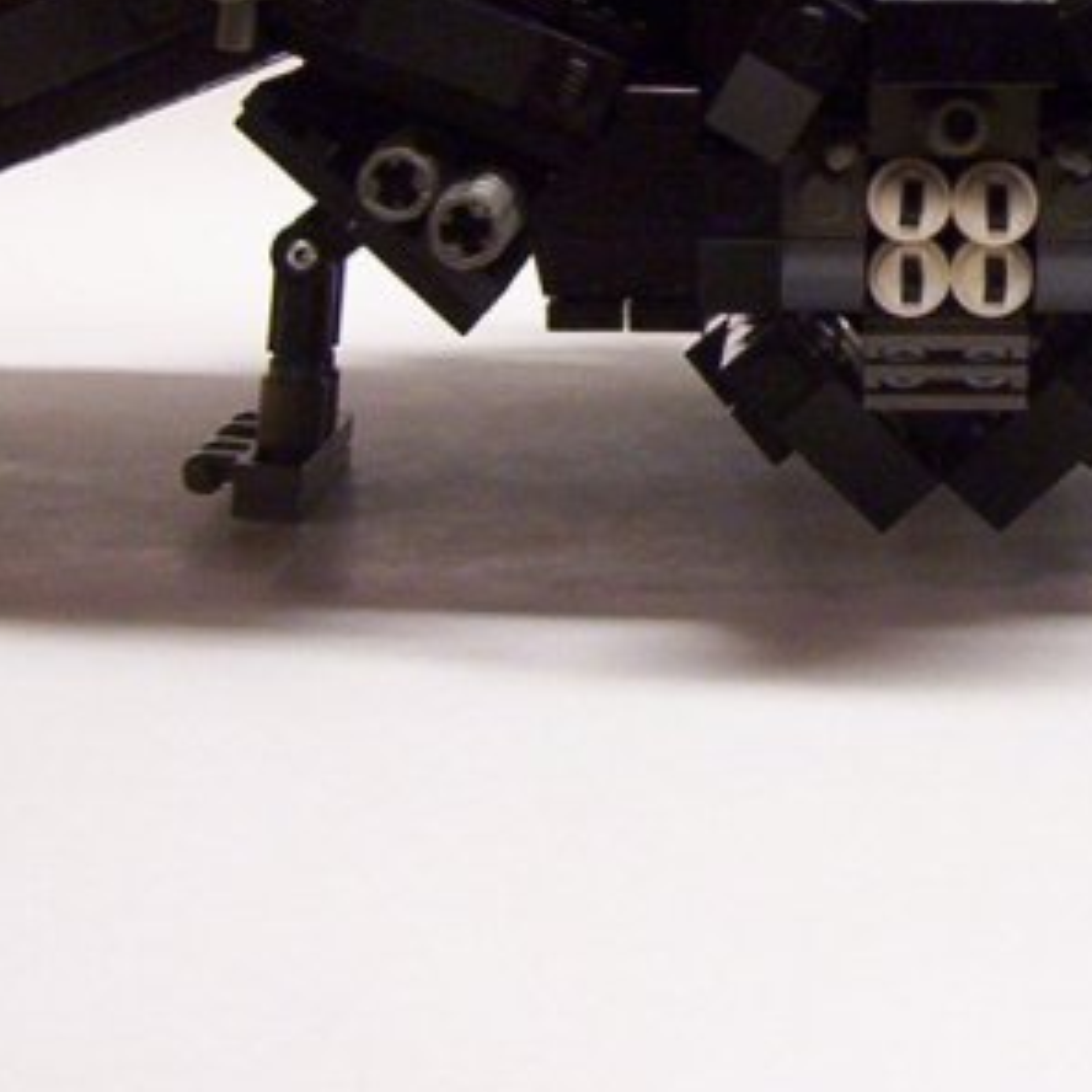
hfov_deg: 16.9
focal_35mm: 102
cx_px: 928
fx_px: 3640
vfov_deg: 16.8
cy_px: 81
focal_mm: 5.77
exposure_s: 1/42.9
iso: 200
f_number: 2.73
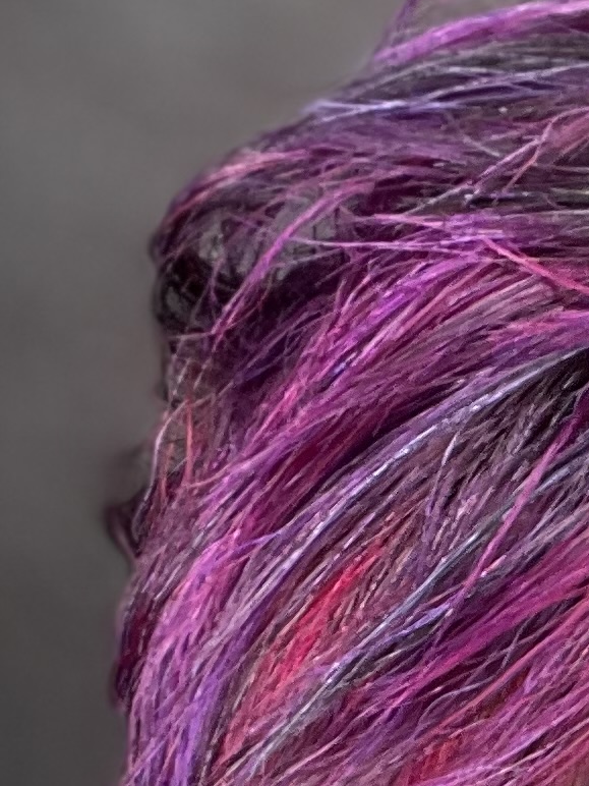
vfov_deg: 15.5
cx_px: 1032
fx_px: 2722
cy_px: 1083
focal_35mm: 120
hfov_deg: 11.5
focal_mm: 2.71
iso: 32
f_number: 2.2
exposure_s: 1/120
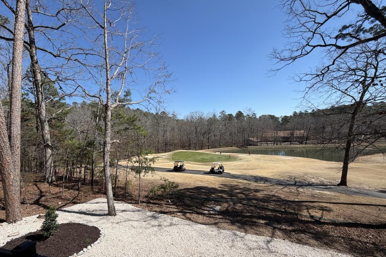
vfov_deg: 77.1
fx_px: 161
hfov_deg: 100.4
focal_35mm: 15
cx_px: 192
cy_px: 141
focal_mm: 2.22
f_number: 2.2
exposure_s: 1/770
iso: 20
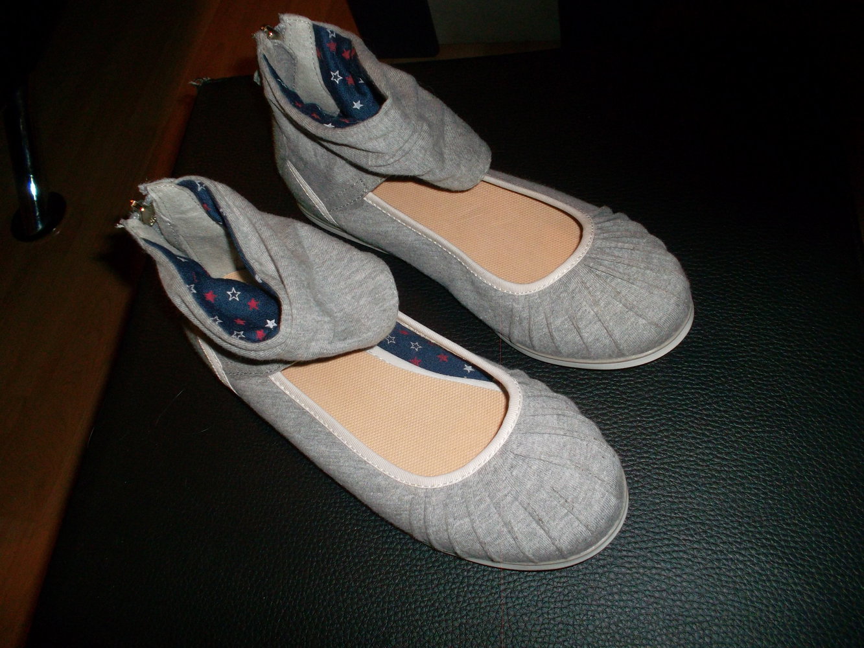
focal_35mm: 28
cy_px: 324
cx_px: 432
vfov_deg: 49.8
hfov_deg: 63.4
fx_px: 699
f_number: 3.3
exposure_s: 1/45
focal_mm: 4.1
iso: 100
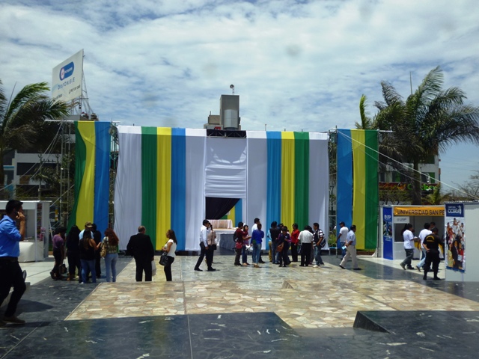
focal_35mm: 36
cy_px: 180
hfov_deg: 51.4
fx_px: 498
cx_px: 240
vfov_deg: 39.7
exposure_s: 1/200
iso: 100
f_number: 10
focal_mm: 6.4
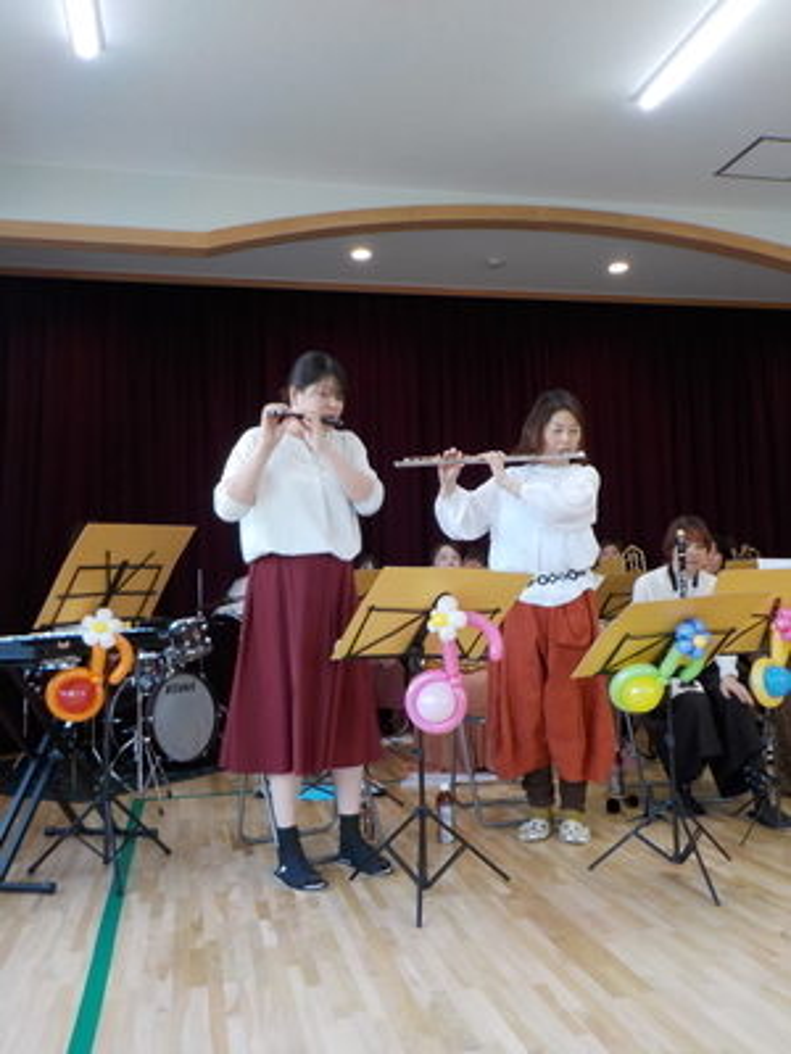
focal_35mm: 30
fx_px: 914
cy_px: 527
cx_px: 396
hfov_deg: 46.8
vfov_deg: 60.0
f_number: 3.3
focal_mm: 4.1
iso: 125
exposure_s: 1/30
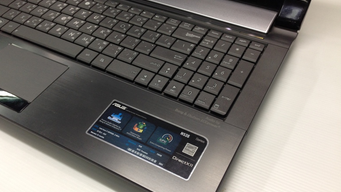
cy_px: 104
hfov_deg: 54.0
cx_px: 170
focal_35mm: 37
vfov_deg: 32.0
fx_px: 335
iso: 64
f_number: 2.4
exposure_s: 1/20
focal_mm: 4.12
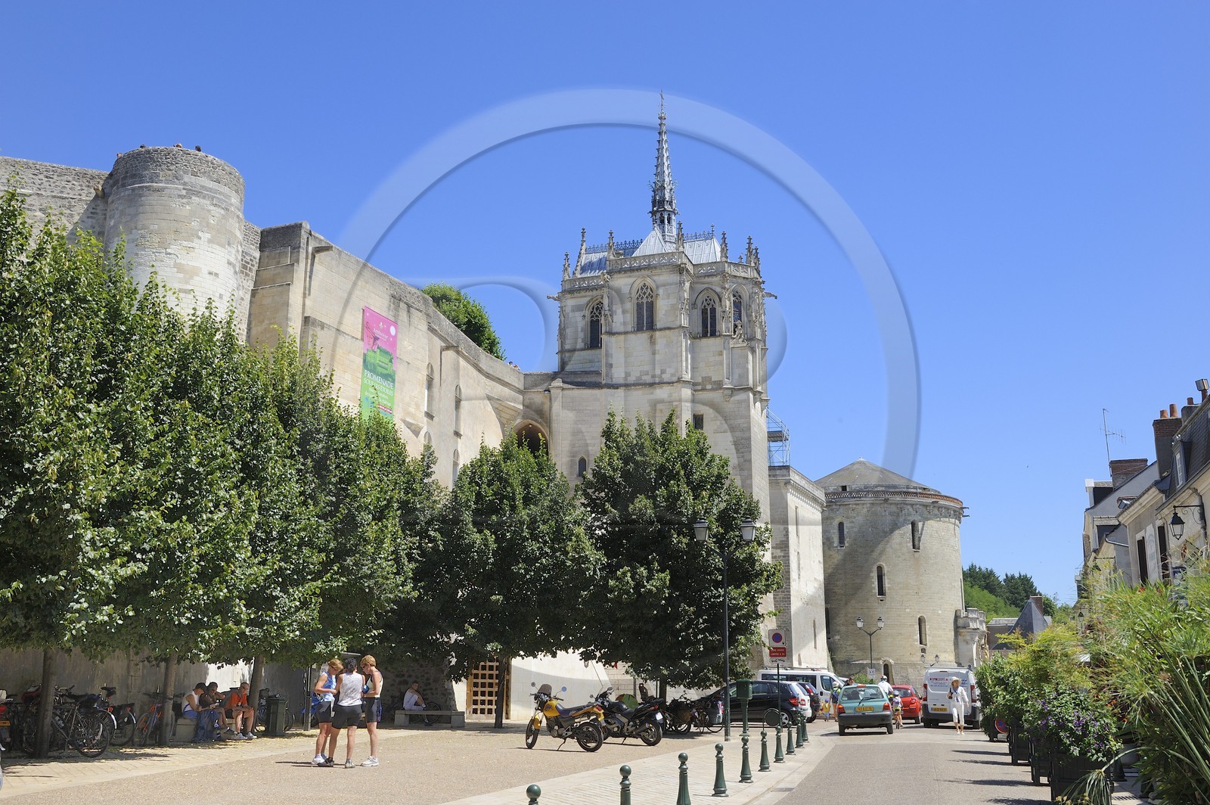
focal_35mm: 38
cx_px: 605
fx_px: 1276
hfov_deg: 50.7
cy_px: 402
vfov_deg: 35.0
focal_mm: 38
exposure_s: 1/160
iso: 200
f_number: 13
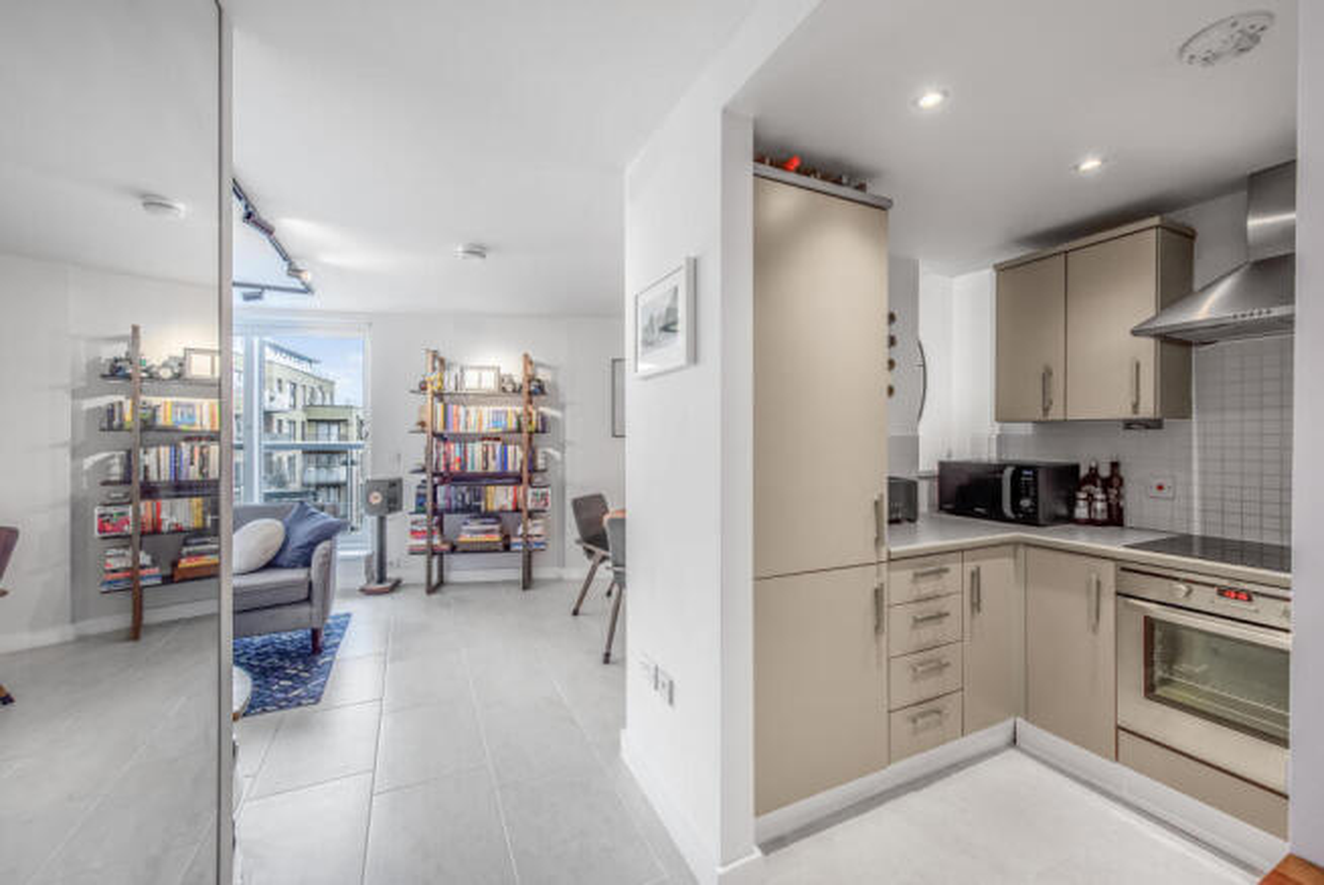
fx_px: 515
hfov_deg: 104.2
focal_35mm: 14
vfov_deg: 81.3
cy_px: 442
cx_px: 662
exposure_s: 1/15
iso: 100
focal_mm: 14
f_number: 7.1
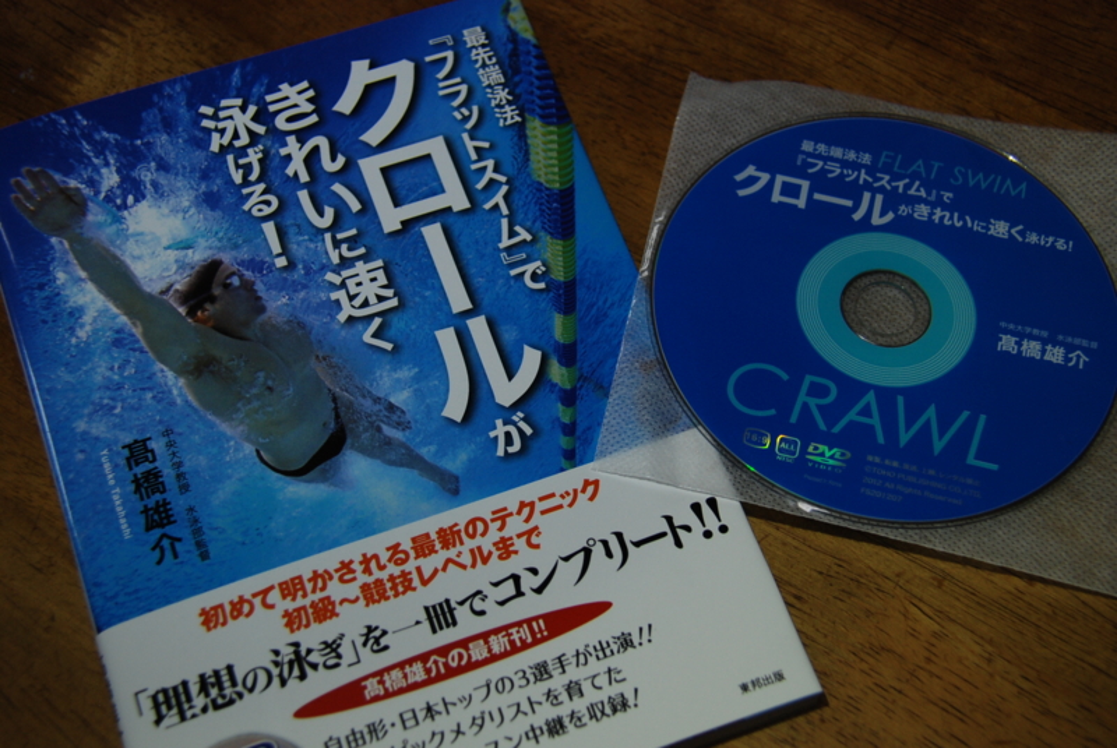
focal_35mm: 66
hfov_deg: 30.5
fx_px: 2051
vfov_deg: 20.7
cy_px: 374
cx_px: 558
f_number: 5
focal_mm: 44
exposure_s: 1/200
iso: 400
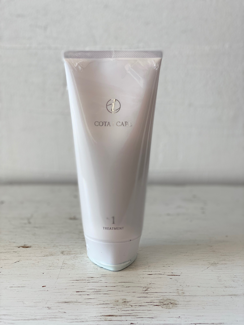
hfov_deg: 28.0
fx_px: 489
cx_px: 122
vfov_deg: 36.8
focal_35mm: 52
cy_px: 162
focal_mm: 6
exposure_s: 1/120
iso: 20
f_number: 2
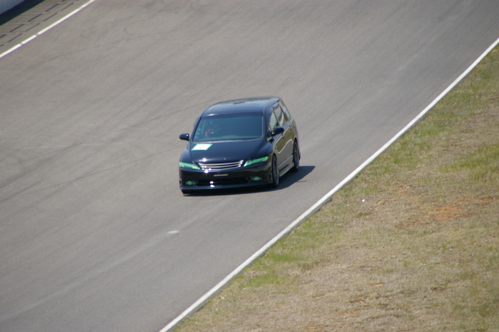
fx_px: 5196
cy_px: 166
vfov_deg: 3.7
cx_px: 250
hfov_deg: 5.5
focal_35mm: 375
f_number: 8
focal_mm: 250
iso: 200
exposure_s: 1/350
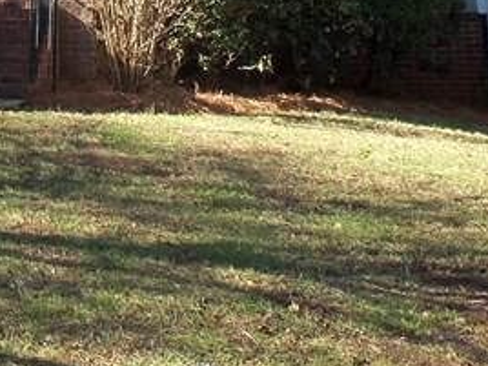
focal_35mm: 111
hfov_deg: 17.0
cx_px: -95
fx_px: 1565
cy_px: -271
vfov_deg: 12.3
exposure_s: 1/160
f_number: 3.4
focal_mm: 5.2
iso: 80
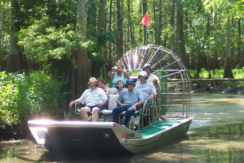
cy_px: 82
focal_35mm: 114
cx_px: 122
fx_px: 773
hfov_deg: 17.9
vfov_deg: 12.0
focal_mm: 24
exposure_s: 1/90
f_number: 4.8
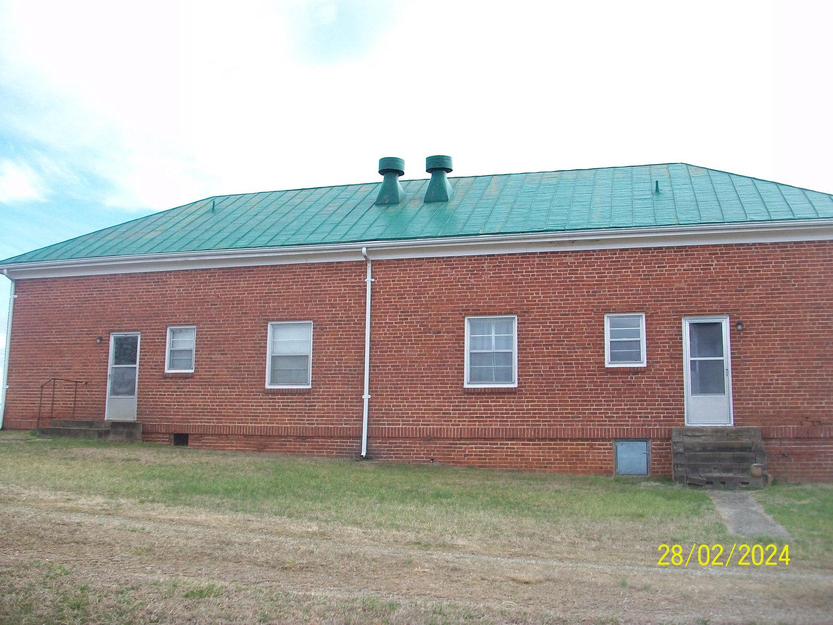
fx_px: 818
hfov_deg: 54.0
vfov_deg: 41.8
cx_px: 416
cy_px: 312
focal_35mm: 34
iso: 80
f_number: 2.8
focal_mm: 5.7
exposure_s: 1/500
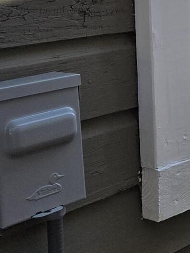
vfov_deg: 18.8
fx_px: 739
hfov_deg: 12.4
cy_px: -12
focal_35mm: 101
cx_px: 416
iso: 80
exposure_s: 1/3956
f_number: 1.8
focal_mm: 5.4
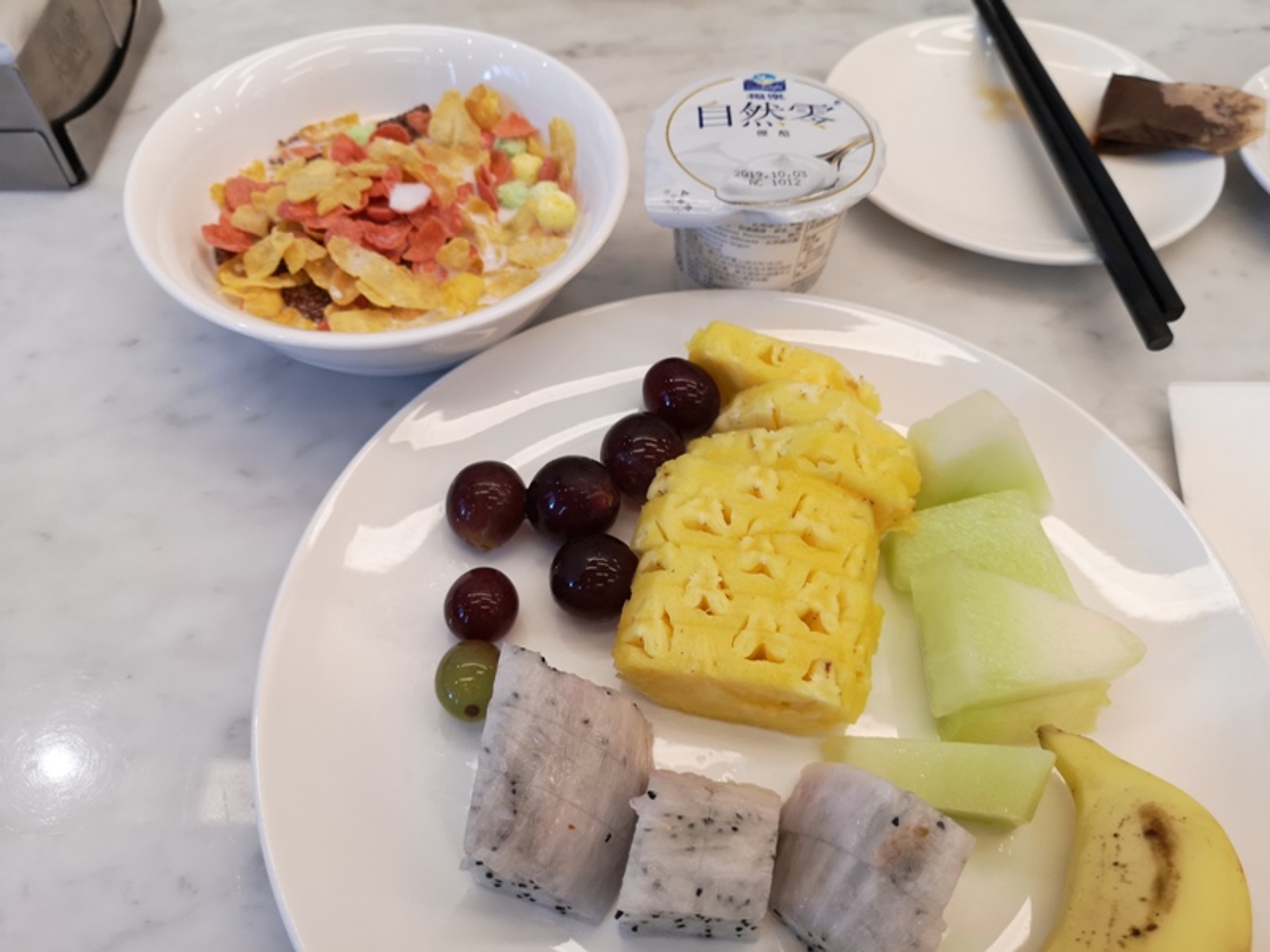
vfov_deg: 51.4
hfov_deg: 65.3
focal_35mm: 27
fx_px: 991
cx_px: 635
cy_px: 476
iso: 160
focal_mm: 3.95
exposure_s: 1/30
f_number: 1.8
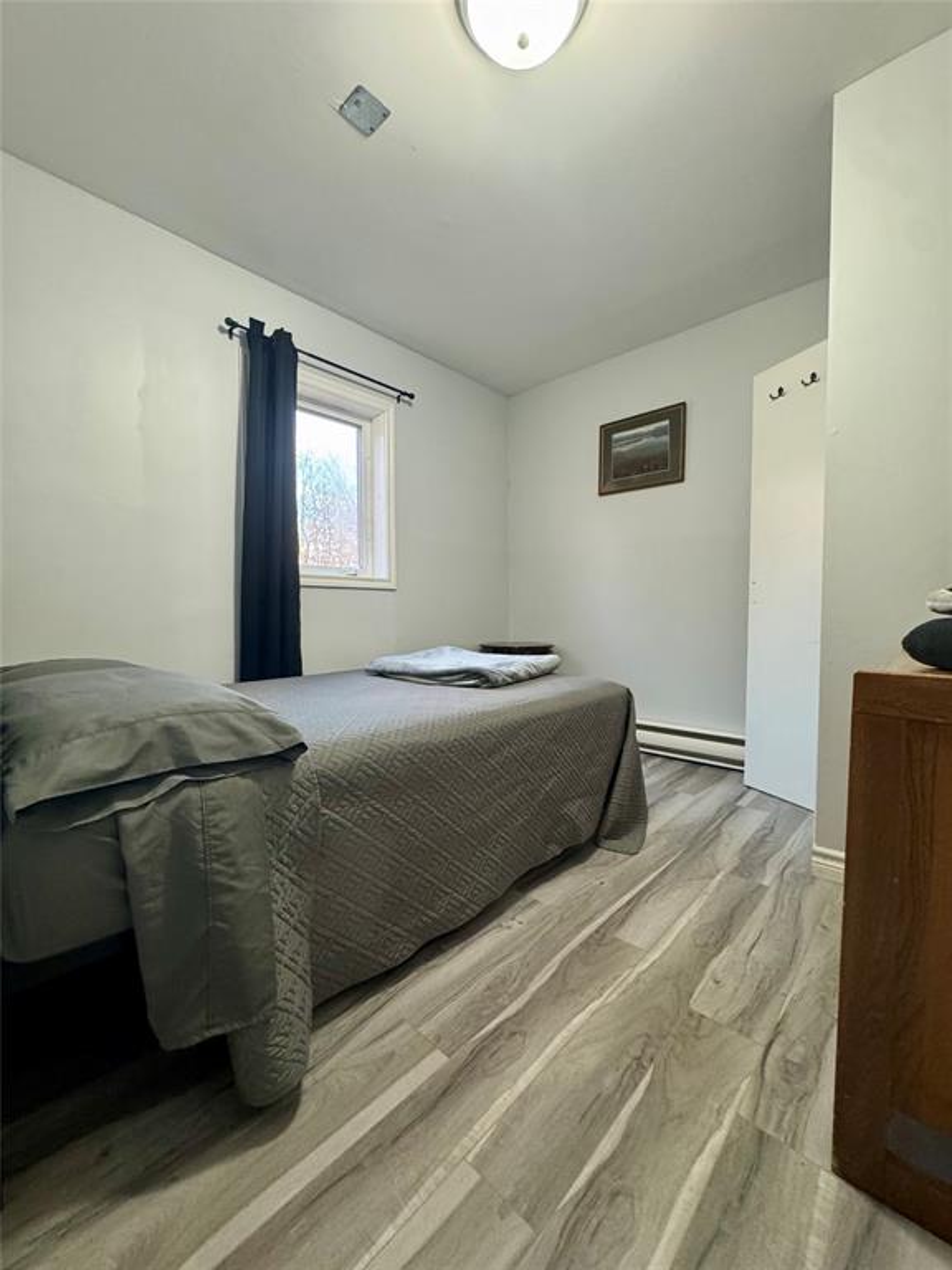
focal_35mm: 14
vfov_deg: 102.1
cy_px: 635
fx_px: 513
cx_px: 476
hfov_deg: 85.7
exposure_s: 1/60
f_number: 2.2
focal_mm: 2.22
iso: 400
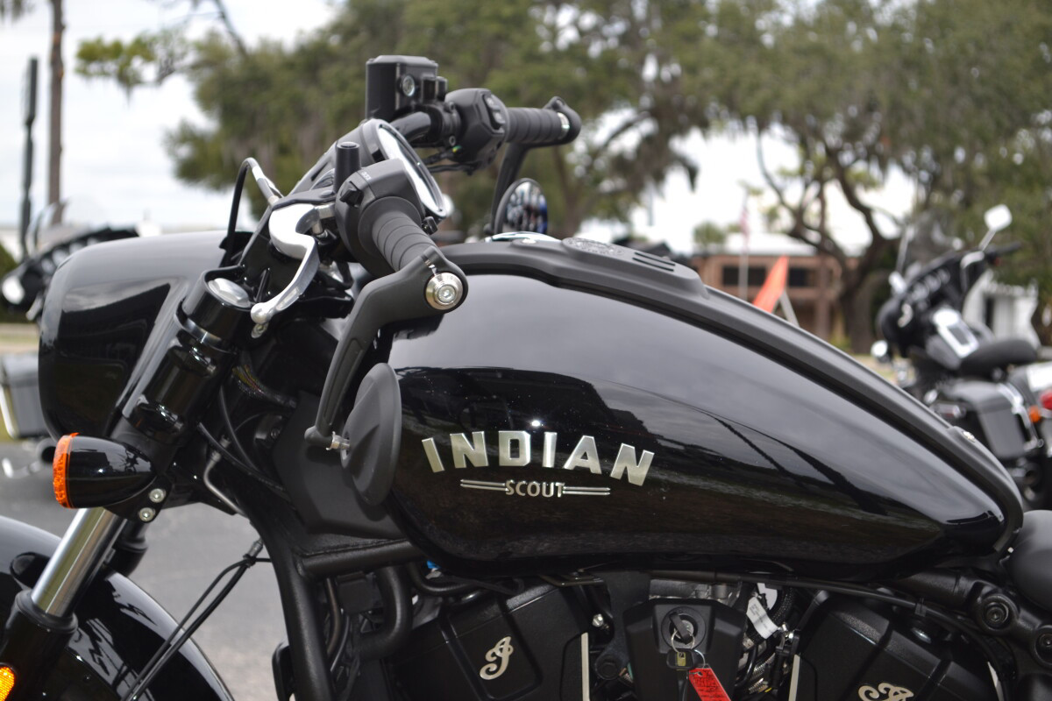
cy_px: 350
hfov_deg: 24.6
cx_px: 526
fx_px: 2411
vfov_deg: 16.6
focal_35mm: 82
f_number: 5.6
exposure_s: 1/125
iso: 125
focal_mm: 55
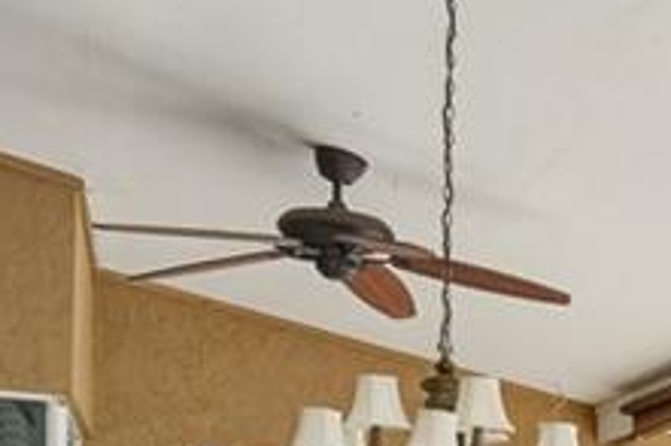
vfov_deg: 16.7
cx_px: 1397
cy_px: 672
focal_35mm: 74
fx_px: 1378
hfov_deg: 17.6
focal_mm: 16
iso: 400
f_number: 9
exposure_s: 1/1250
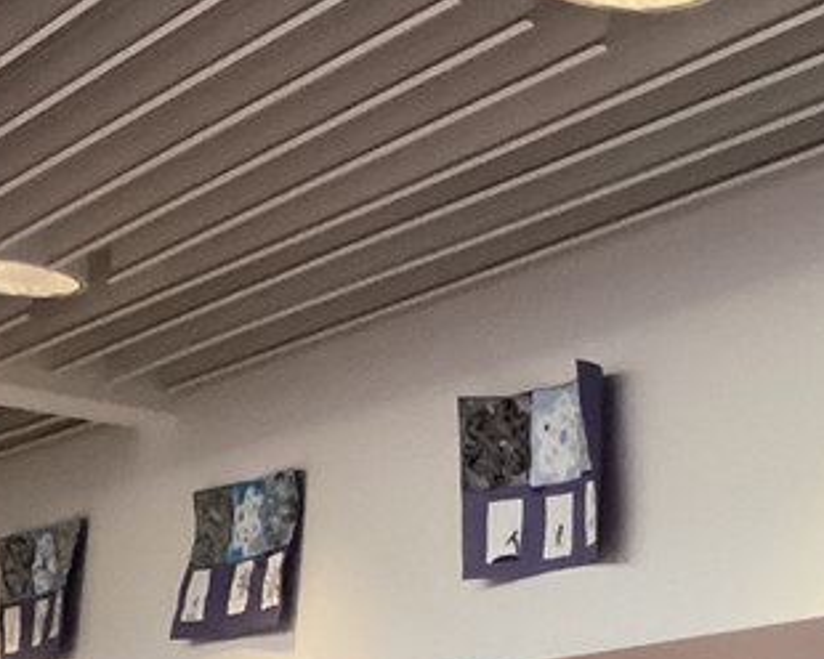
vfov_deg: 15.1
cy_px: 699
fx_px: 2439
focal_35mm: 100
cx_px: 1199
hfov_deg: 17.4
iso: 200
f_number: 2.4
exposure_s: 1/60
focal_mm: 3.3
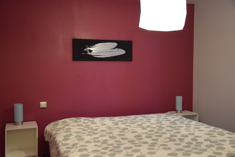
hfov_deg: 49.6
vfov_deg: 34.2
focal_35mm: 39
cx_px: 118
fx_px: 255
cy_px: 78
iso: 4000
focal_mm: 26
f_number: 4
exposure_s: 1/60
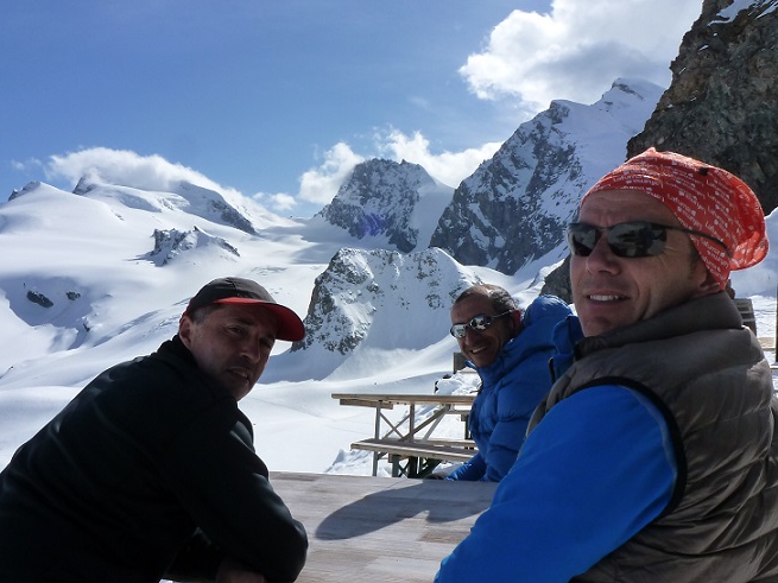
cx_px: 301
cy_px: 320
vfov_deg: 42.9
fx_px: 742
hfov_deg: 54.8
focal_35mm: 33
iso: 160
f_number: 5.6
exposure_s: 1/800
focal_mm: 4.3
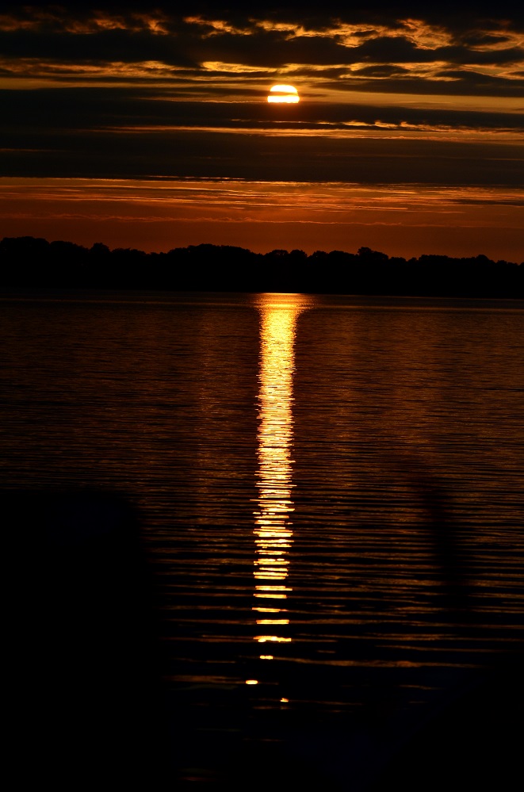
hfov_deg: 9.3
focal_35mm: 147
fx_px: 3226
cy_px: 396
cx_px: 262
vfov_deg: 14.0
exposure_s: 1/8000
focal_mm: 98
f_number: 4.5
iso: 400
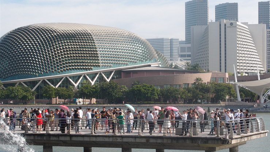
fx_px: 551
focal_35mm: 77
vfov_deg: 15.7
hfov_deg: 27.5
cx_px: 146
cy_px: 88
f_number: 4.5
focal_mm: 14.05
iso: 100
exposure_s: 1/640
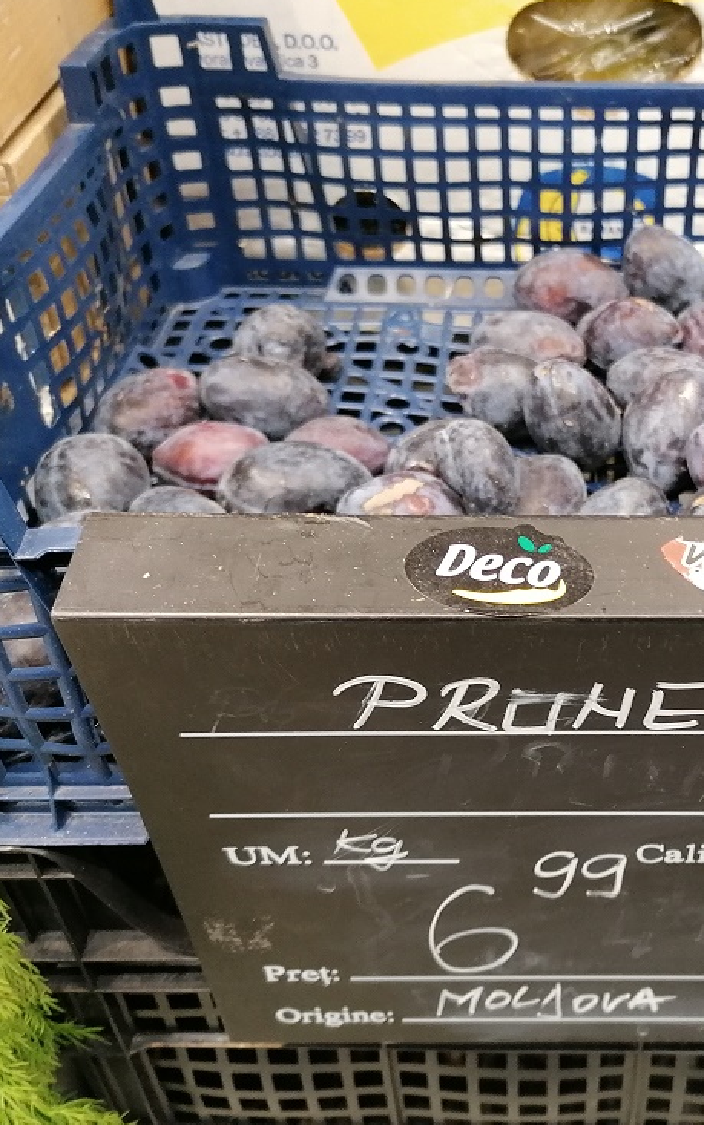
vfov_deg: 50.4
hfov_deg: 31.7
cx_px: 583
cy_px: 552
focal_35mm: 39
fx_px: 1197
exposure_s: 1/33.3
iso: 160
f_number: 1.8
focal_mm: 4.75
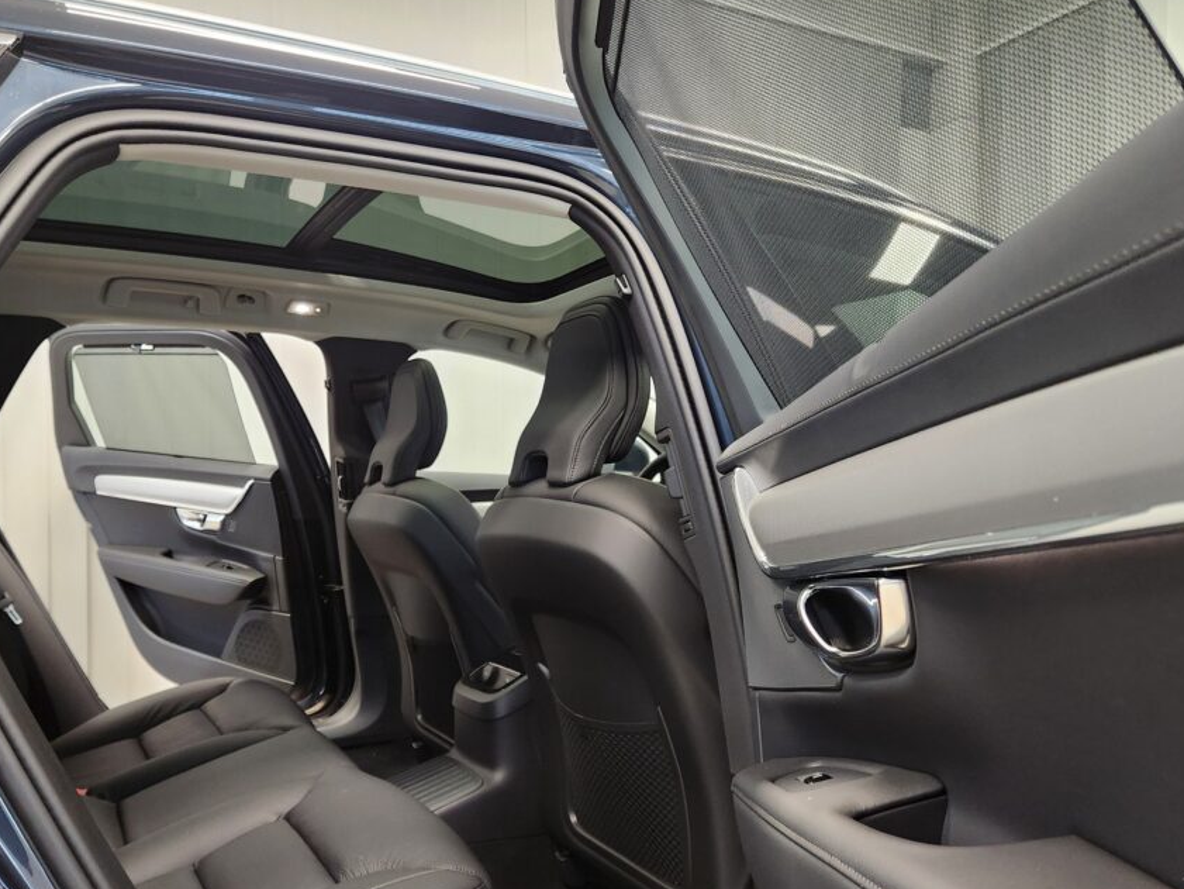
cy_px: 499
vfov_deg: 49.6
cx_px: 549
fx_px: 958
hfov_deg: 63.4
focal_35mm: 28
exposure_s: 1/100
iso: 500
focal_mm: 5.4
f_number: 1.8
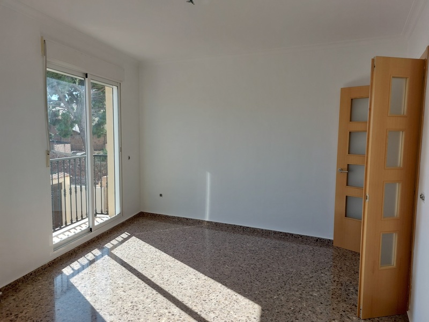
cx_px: 214
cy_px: 161
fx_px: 310
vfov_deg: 54.9
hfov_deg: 69.4
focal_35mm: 25
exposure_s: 1/298
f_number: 1.8
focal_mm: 5.23
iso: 25
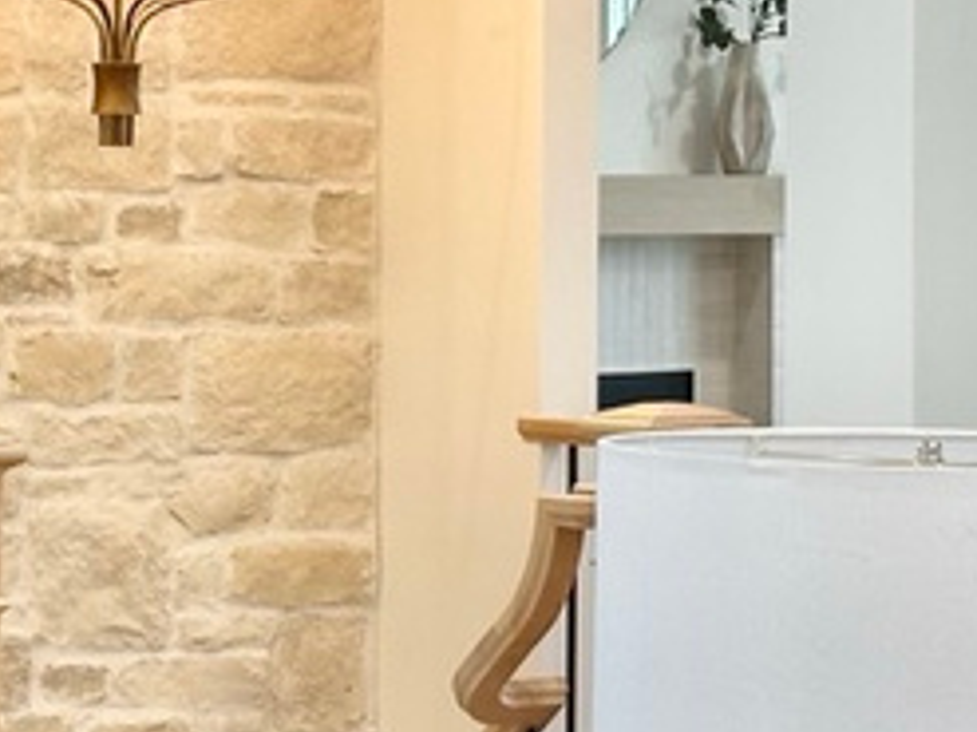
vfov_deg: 7.4
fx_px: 5614
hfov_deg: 9.9
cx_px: 906
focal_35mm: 199
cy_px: 51
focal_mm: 6.86
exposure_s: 1/60
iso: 50
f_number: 1.78
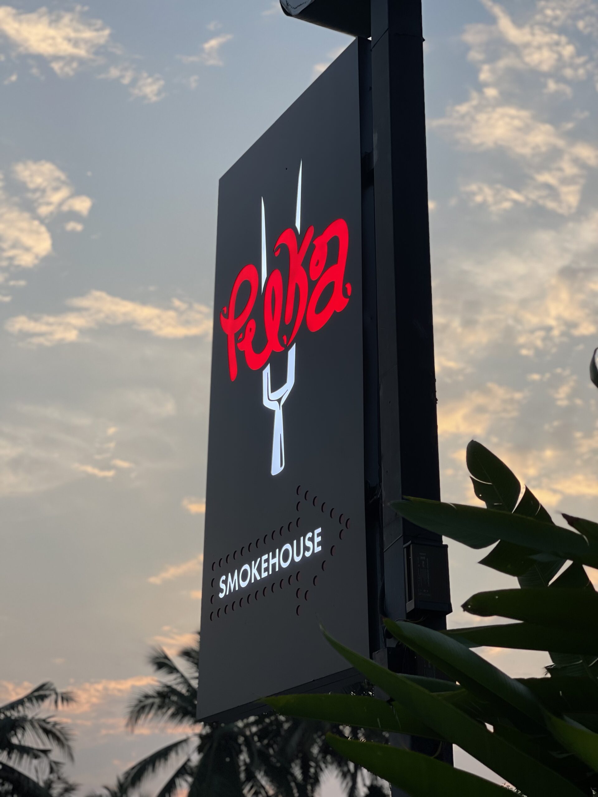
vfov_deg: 30.3
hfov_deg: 22.9
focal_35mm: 64
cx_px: 299
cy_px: 398
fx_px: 1474
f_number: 2.2
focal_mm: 7.5
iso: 32
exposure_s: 1/323
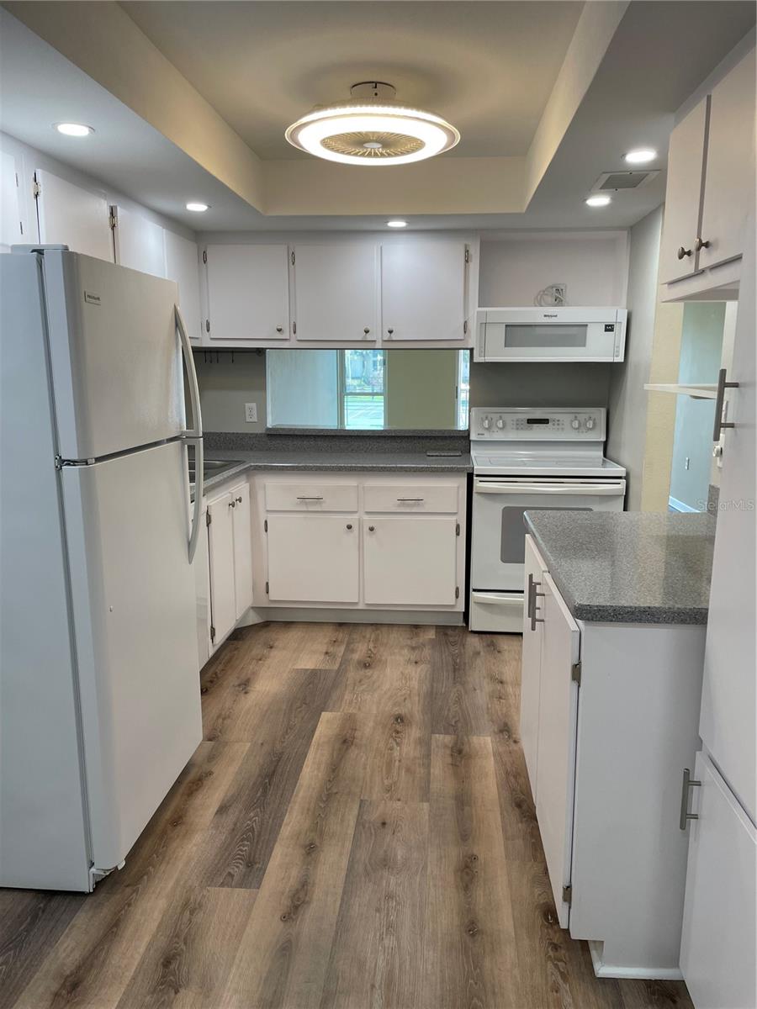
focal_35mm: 26
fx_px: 758
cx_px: 378
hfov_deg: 53.1
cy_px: 504
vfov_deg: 67.3
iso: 64
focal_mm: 4.2
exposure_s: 1/120
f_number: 1.6
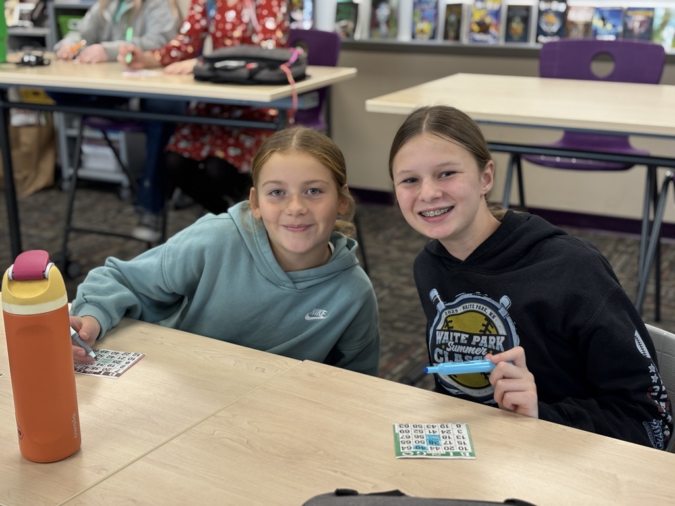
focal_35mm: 52
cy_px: 253
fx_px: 1014
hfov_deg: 36.8
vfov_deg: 28.0
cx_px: 338
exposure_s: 1/40
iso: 125
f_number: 1.6
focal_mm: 5.96
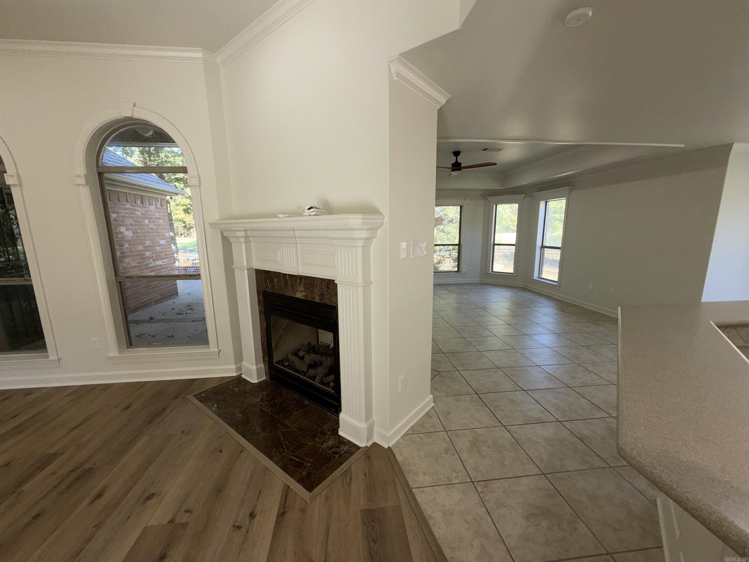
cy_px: 281
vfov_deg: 85.7
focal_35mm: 14
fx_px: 303
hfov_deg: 102.1
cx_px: 374
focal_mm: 2.22
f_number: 2.2
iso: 50
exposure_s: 1/121
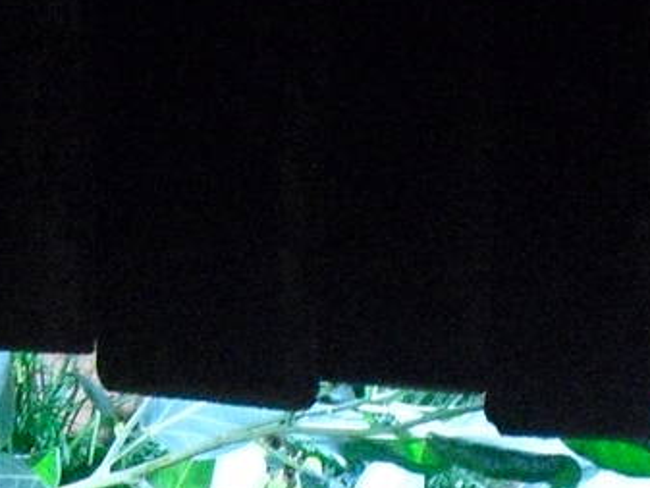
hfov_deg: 11.5
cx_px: 185
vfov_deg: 8.2
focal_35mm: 171
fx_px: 3212
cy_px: 1024
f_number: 3.1
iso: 800
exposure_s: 1/50
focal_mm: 6.3
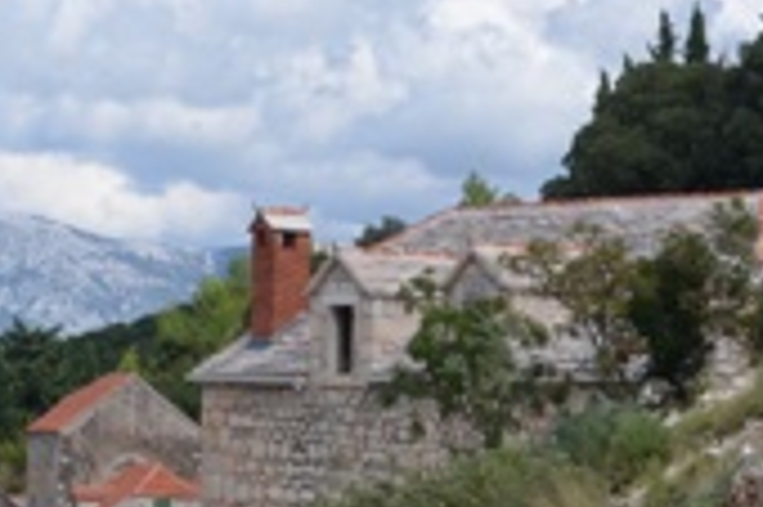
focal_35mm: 226
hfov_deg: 9.1
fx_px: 4785
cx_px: 94
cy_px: -139
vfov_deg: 6.0
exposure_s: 1/250
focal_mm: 32
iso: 180
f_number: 8
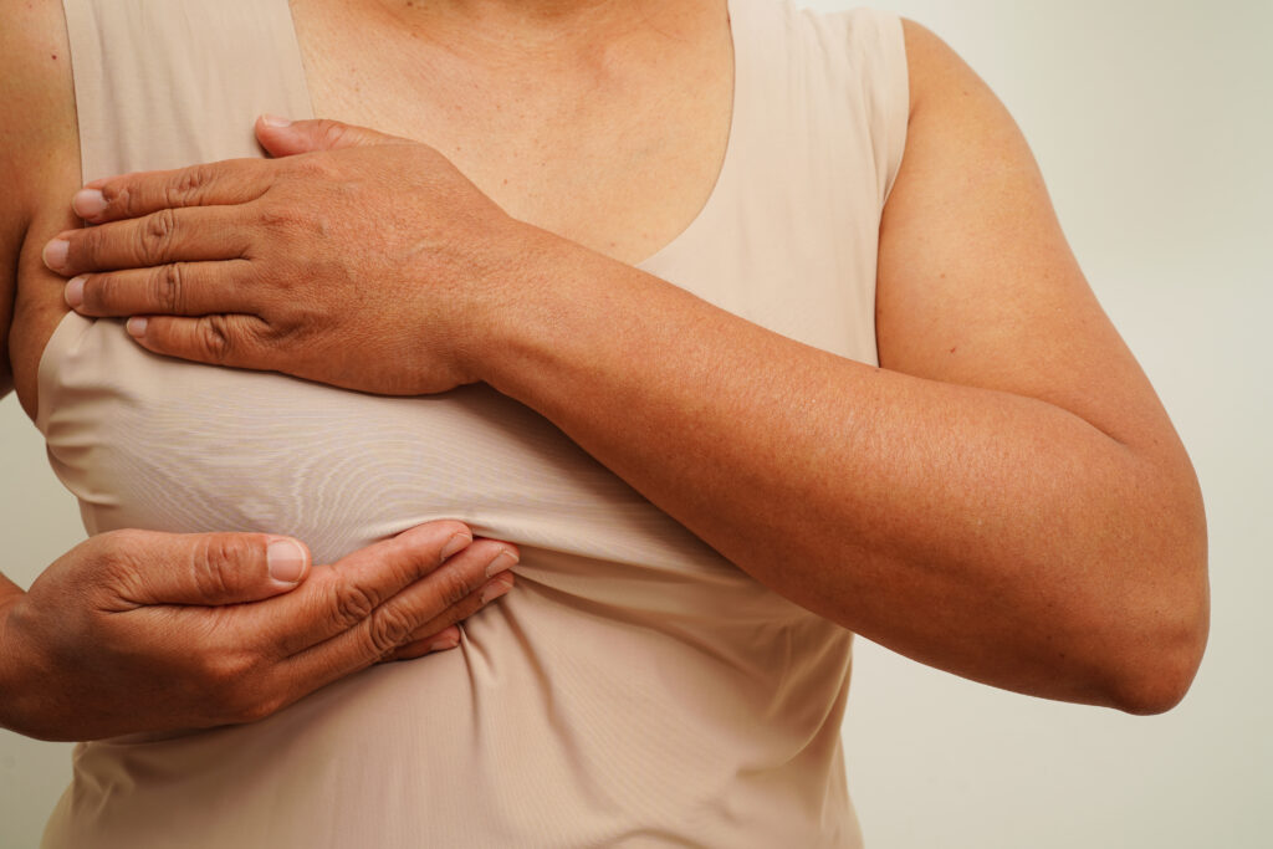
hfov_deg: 39.6
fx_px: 1768
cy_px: 424
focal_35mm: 50
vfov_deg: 27.0
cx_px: 636
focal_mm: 50
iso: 125
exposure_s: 1/100
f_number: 7.1
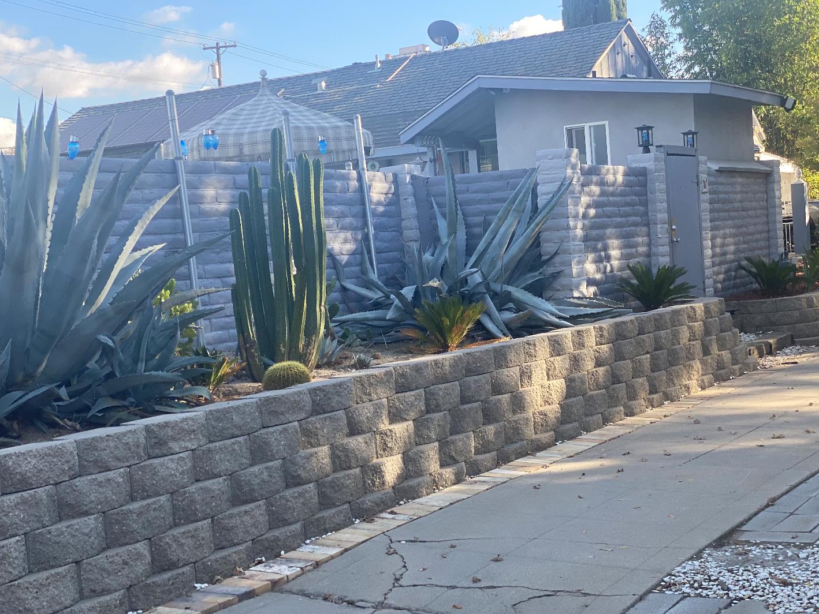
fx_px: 1301
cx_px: 392
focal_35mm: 55
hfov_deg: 34.9
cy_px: 314
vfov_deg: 26.6
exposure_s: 1/187
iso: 20
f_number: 2
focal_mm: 6
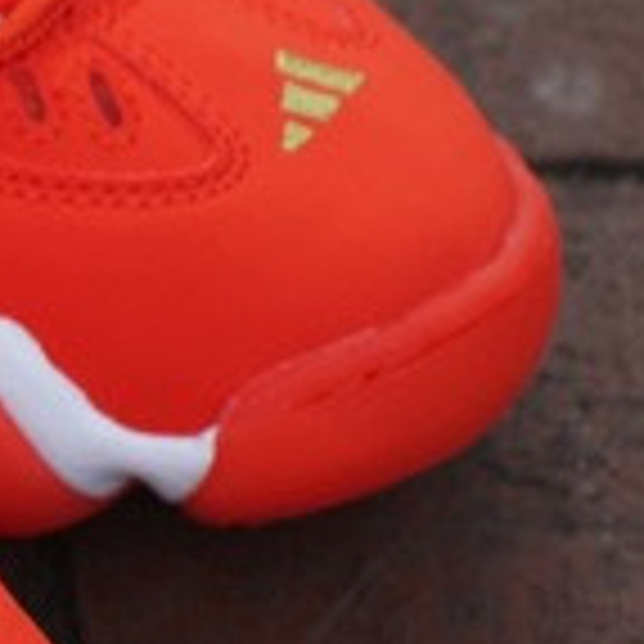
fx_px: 5936
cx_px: -725
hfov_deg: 6.0
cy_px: -72
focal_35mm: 282
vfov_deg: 6.2
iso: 125
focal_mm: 50
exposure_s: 1/200
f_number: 6.3
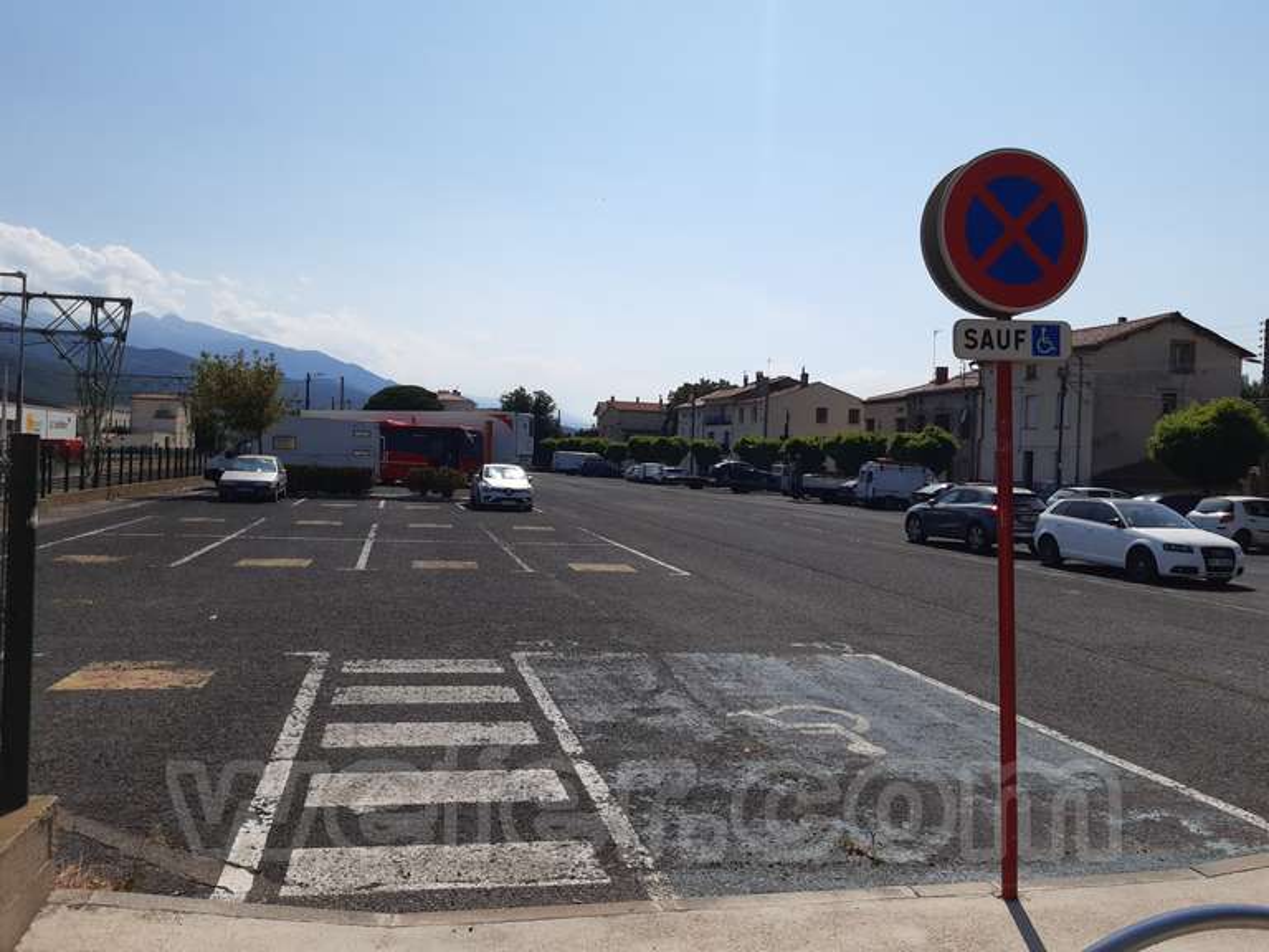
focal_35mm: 26
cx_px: 634
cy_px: 476
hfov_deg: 67.3
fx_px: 953
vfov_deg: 53.1
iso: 40
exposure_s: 1/4425
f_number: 1.7
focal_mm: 3.92
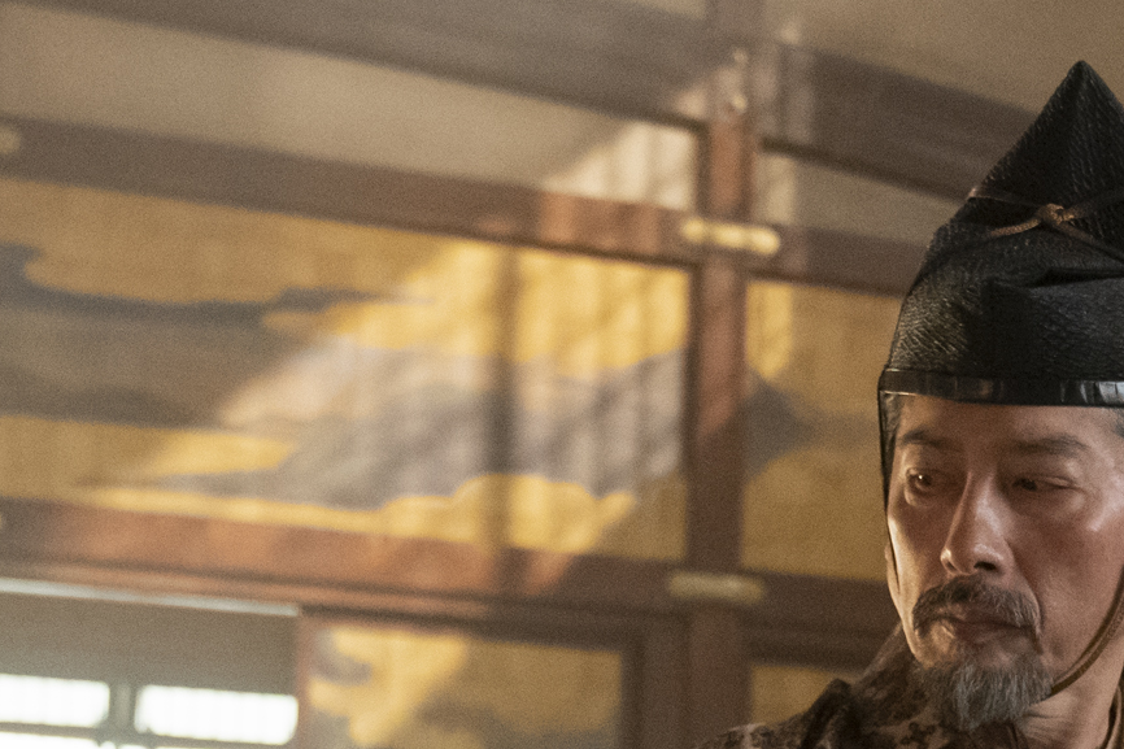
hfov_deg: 20.8
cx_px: 899
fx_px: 3028
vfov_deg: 13.5
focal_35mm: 97
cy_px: 1031
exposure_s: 1/160
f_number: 3.5
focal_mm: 28
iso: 8000
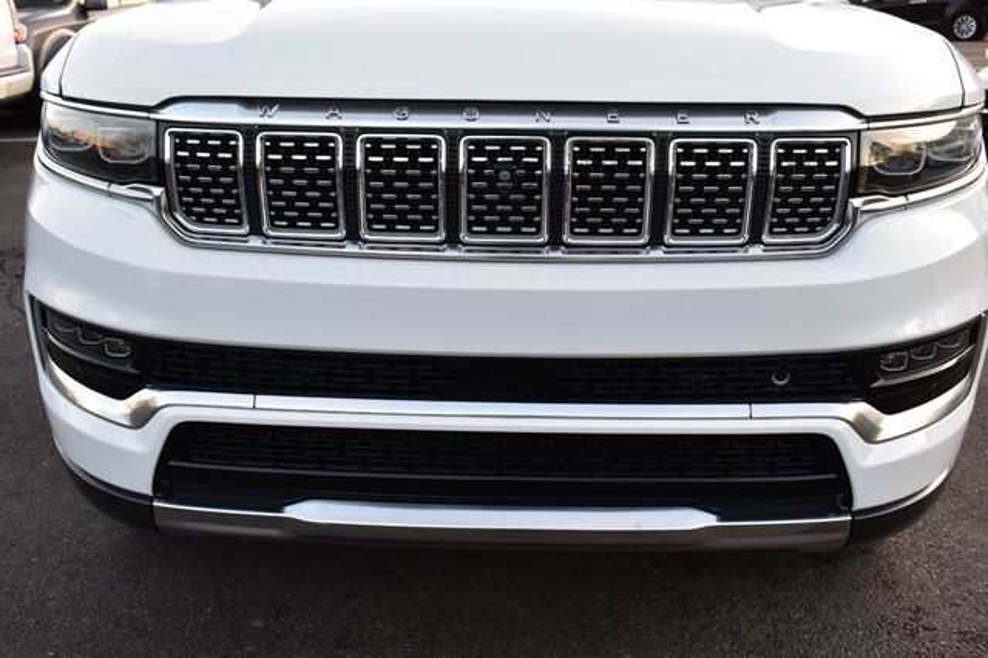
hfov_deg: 51.3
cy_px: 329
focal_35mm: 38
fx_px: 1029
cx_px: 494
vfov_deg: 35.5
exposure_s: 1/30
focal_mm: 25
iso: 400
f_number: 7.1
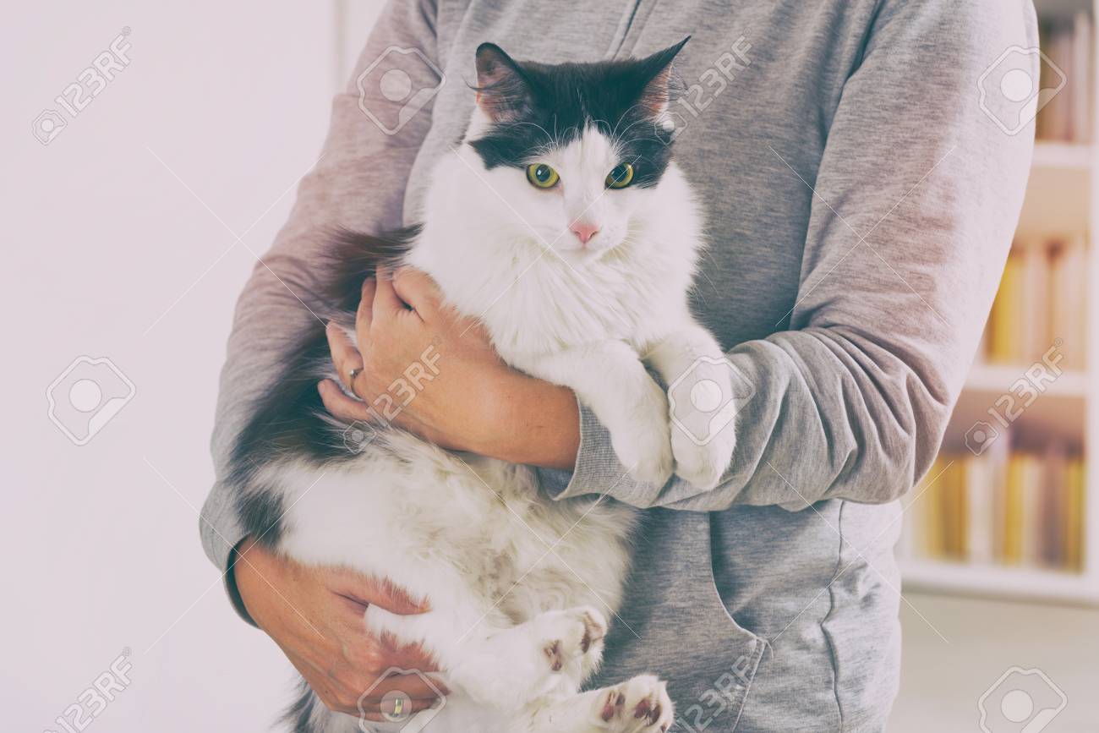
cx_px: 550
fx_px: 3541
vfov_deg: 11.8
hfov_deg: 17.6
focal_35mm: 116
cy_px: 366
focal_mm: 116
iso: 125
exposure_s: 1/125
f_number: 6.3
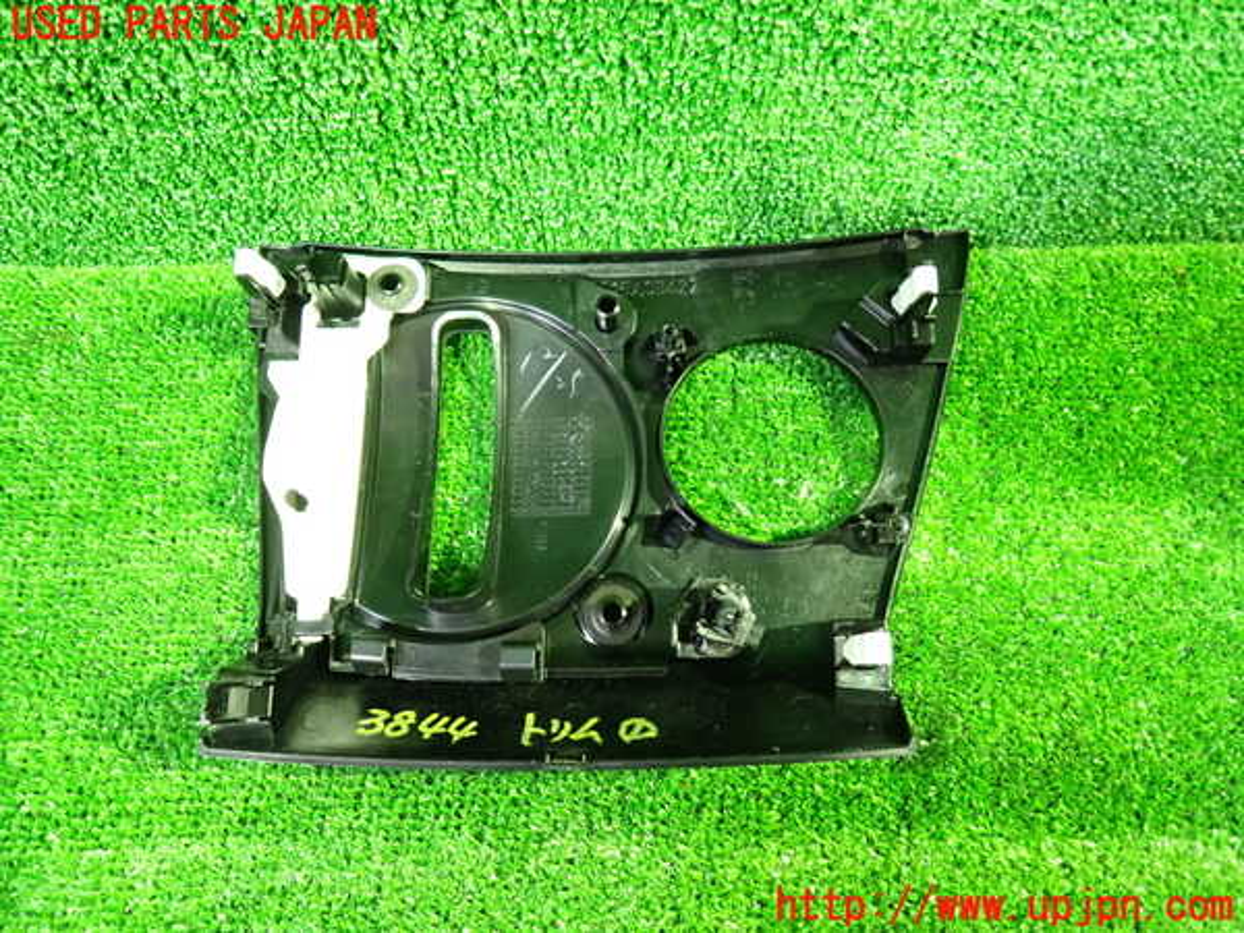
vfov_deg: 54.9
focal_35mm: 25
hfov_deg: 69.4
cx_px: 622
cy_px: 466
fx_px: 898
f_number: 2
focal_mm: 4.5
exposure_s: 1/13
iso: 800
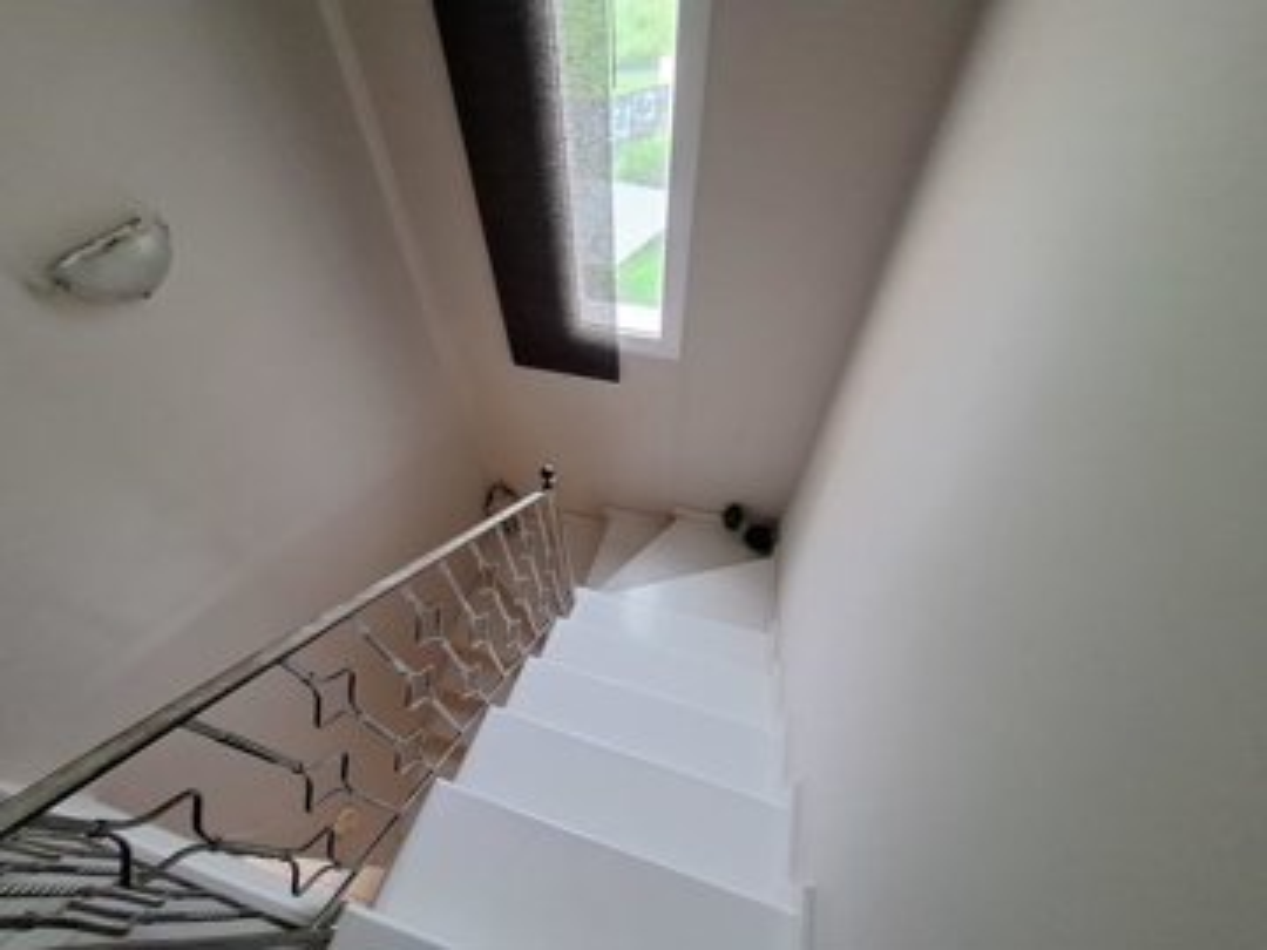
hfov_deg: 106.2
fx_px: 476
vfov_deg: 89.9
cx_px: 634
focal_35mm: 13
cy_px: 475
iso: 160
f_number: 2.2
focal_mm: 1.74
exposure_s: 1/50
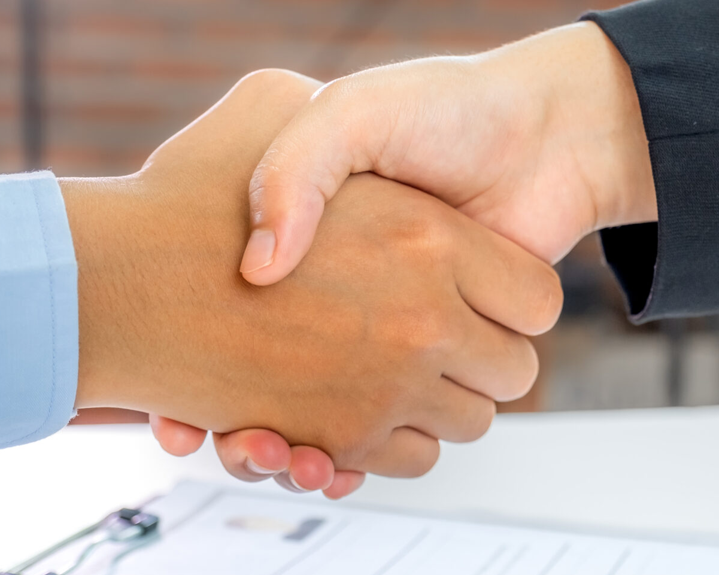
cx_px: 537
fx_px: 2000
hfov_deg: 20.2
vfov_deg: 16.3
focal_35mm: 94
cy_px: 438
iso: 400
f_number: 3.2
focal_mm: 31.1
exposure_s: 1/100
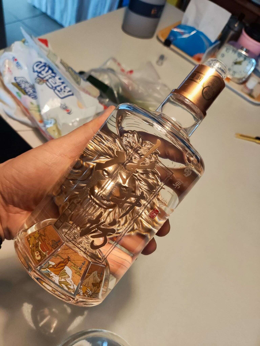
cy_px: 173
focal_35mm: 25
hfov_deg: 54.9
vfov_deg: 69.4
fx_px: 250
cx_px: 130
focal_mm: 4.71
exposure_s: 1/100
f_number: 1.79
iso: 342
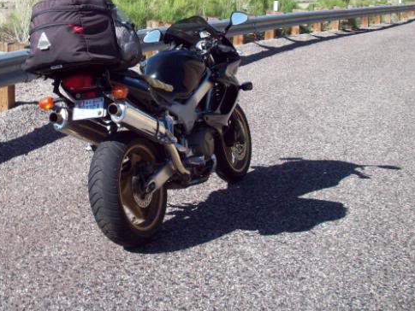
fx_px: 731
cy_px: 62
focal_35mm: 61
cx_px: 145
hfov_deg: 31.5
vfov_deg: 23.7
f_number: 5.6
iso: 80
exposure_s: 1/277
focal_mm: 6.2
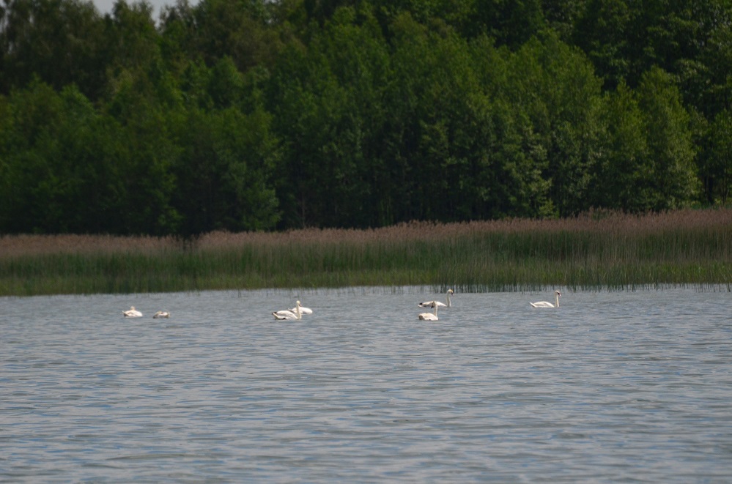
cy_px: 242
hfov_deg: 4.6
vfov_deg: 3.0
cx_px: 366
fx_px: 9128
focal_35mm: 450
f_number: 5.6
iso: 720
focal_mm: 300
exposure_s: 1/8000
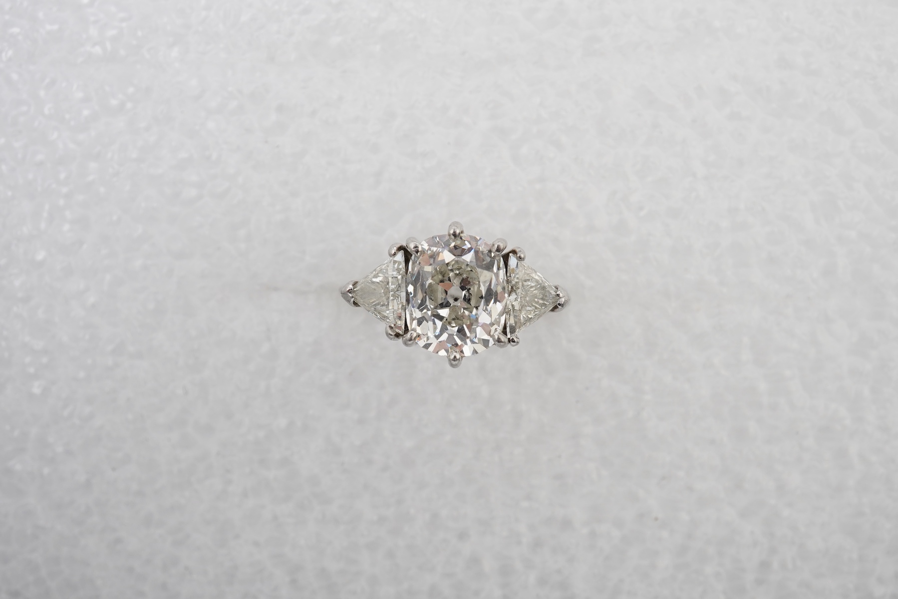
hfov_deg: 43.6
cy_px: 300
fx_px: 1123
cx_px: 449
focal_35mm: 45
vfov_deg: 29.9
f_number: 16
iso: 500
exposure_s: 1/125
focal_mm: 30
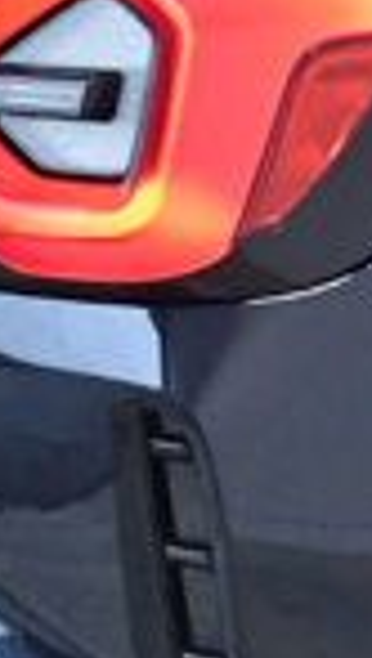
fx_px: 3445
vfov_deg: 10.9
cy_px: 224
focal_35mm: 197
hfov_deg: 5.9
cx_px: 901
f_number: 7.1
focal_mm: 18
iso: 2500
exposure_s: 1/200
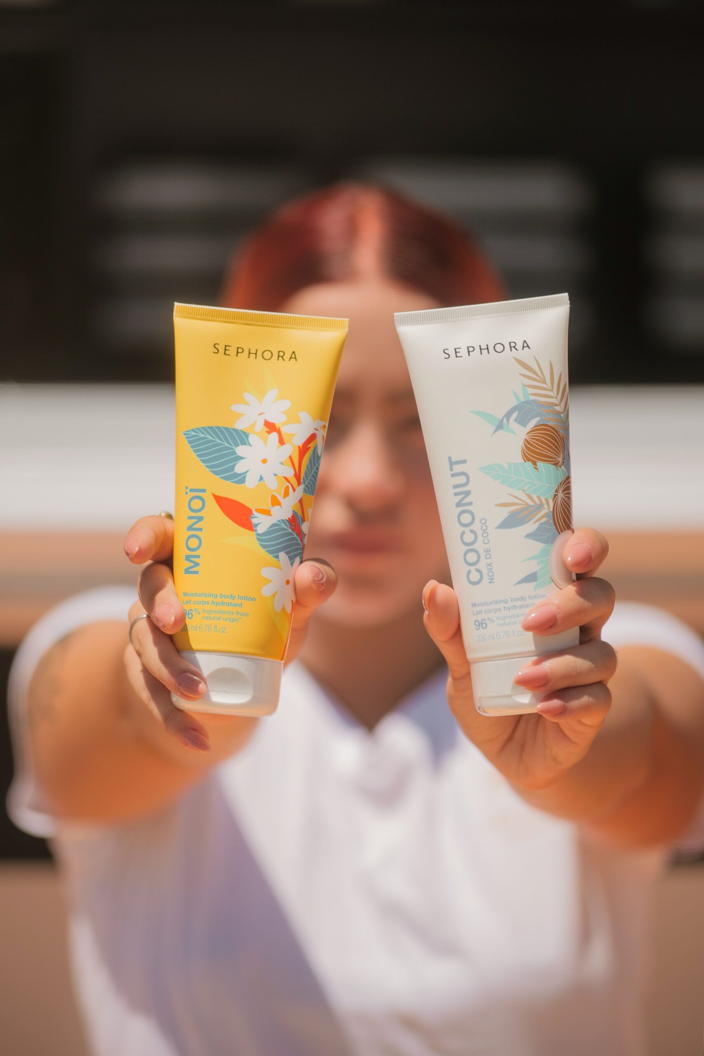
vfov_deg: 17.3
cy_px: 528
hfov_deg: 11.6
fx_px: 3461
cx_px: 352
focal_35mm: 118
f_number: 1.8
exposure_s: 1/1000
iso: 80
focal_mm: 79
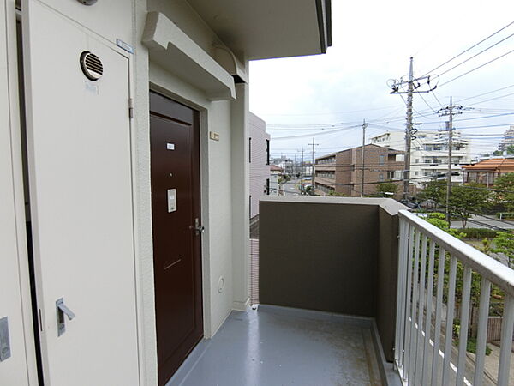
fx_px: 282
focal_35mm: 19
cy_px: 193
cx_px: 257
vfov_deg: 68.7
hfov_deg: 84.7
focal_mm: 4.06
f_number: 2.7
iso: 80
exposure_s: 1/1000
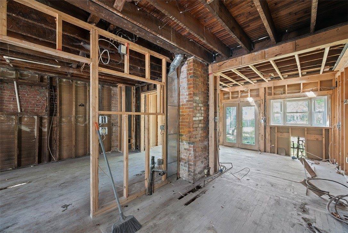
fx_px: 135
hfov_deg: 104.2
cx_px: 174
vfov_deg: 81.2
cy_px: 116
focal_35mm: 14
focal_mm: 14
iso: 400
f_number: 8
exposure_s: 4
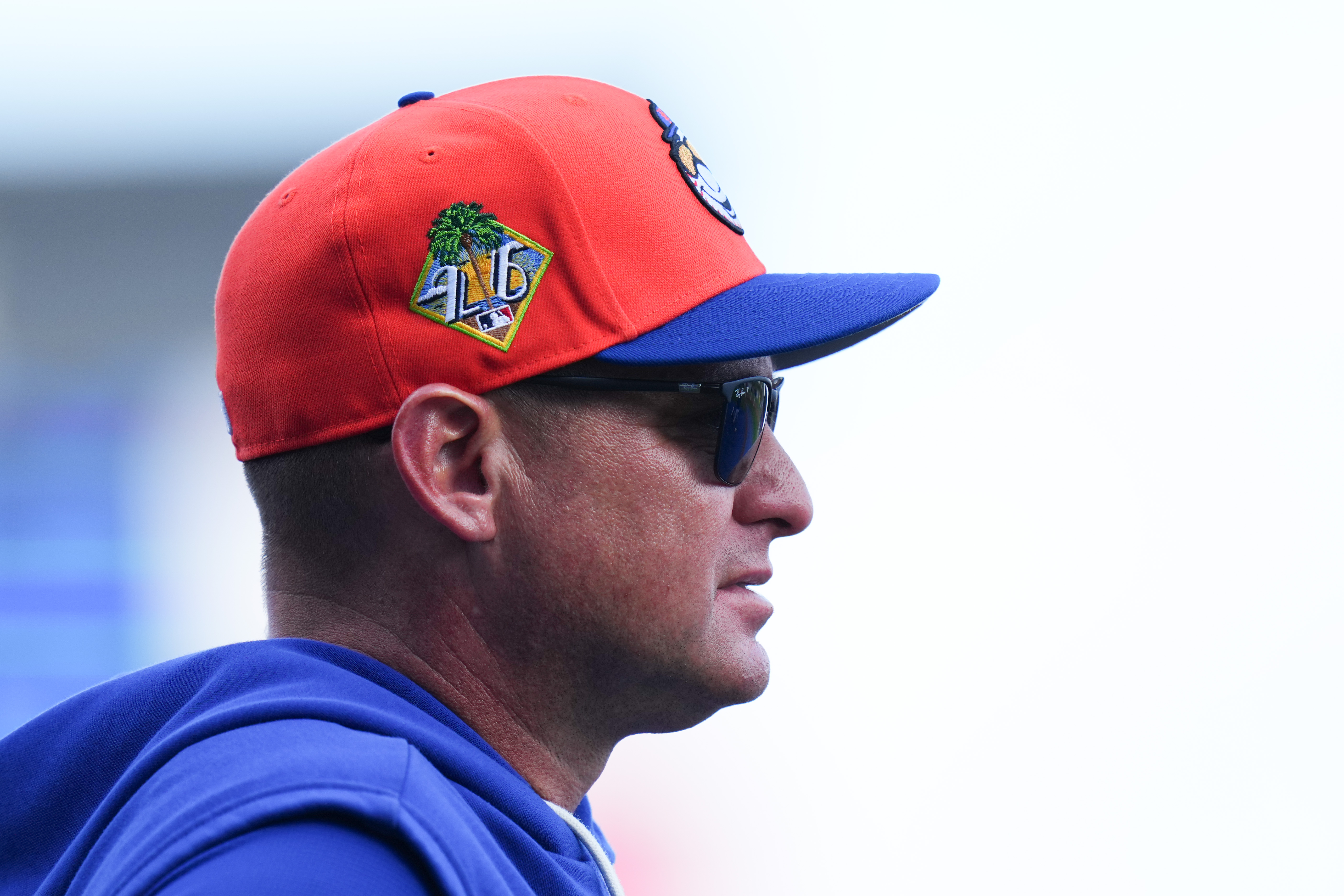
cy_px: 448
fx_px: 22398
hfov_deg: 3.4
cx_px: 672
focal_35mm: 600
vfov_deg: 2.3
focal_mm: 400
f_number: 3.2
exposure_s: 1/2500
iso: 500
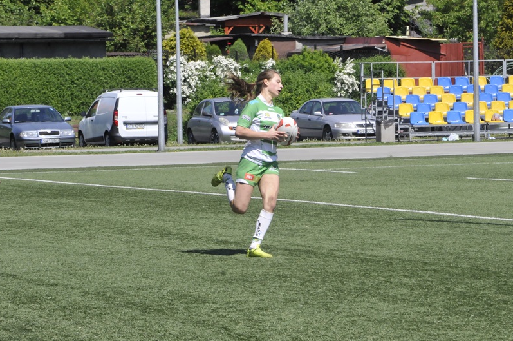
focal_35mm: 198
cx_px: 282
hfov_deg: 10.4
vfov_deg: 6.9
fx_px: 2812
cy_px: 144
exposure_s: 1/800
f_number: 14
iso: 800
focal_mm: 105
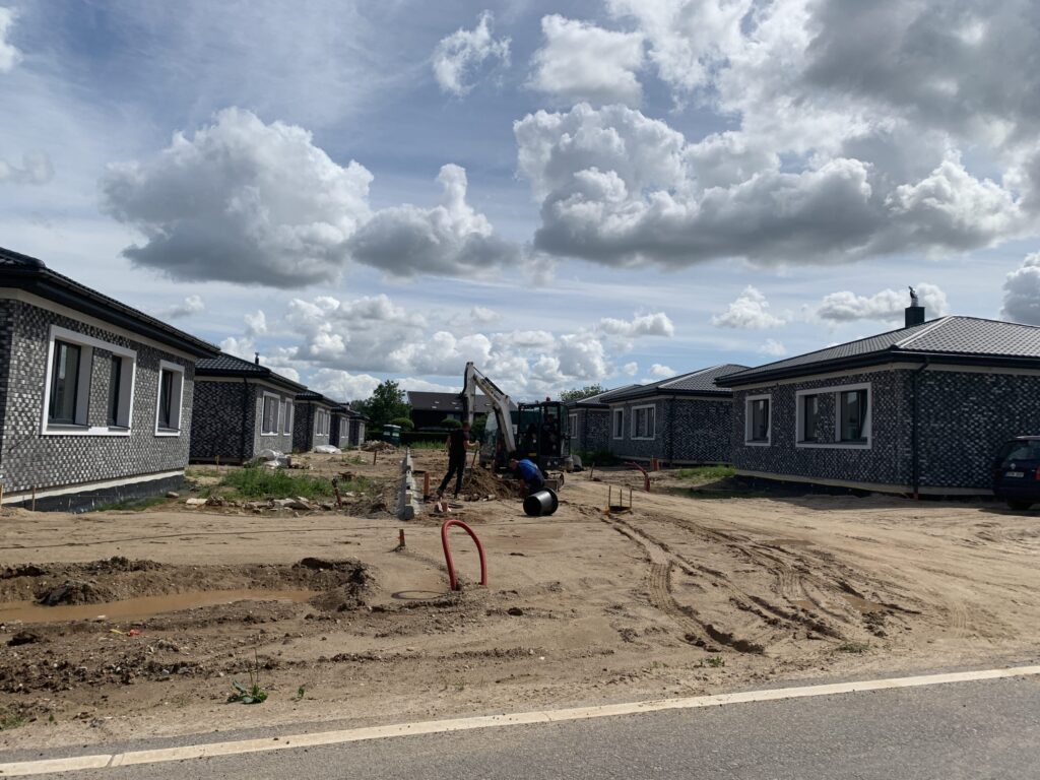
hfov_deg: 67.3
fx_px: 781
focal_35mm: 26
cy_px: 390
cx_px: 520
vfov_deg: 53.1
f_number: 1.8
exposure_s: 1/4673
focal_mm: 4.25
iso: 25
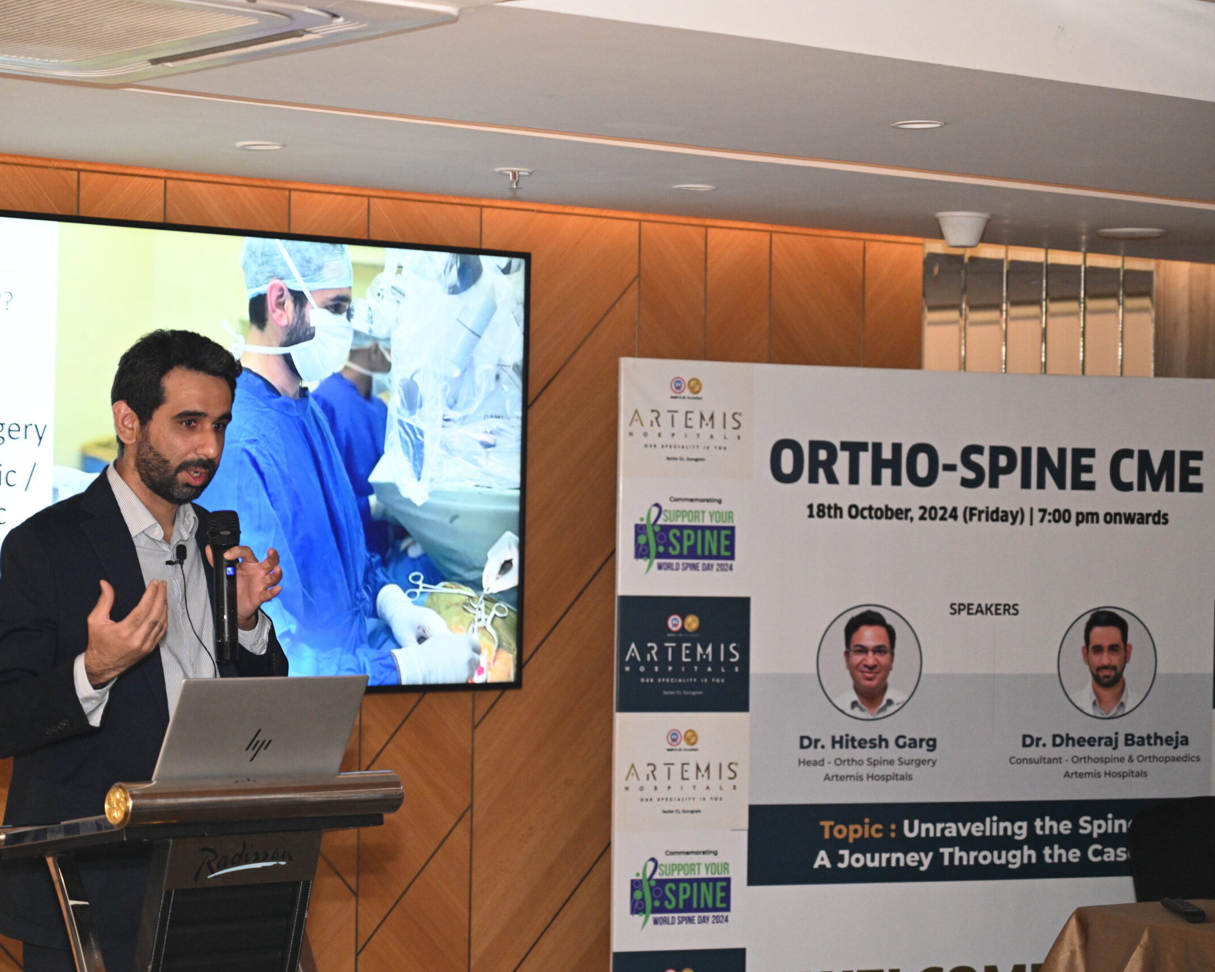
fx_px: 2841
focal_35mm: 79
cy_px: 486
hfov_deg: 24.1
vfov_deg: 19.4
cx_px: 560
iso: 3200
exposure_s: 1/100
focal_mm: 70
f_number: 4
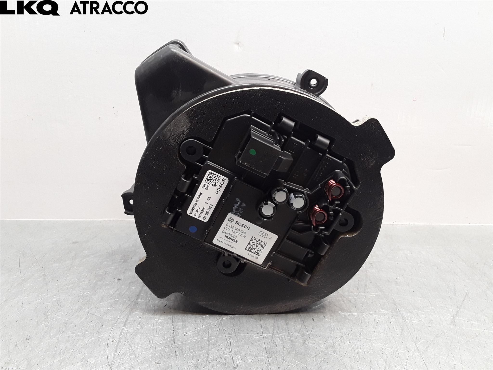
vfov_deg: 49.7
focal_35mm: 28
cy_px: 185
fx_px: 399
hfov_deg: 63.4
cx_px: 246
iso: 80
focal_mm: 2.91
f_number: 1.9
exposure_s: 1/50
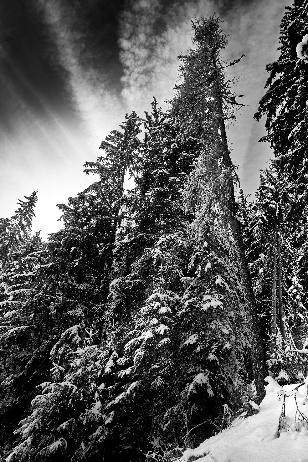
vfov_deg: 73.7
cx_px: 154
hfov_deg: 53.1
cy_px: 231
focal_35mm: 24
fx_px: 308
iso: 100
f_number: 8
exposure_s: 1/160
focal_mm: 24
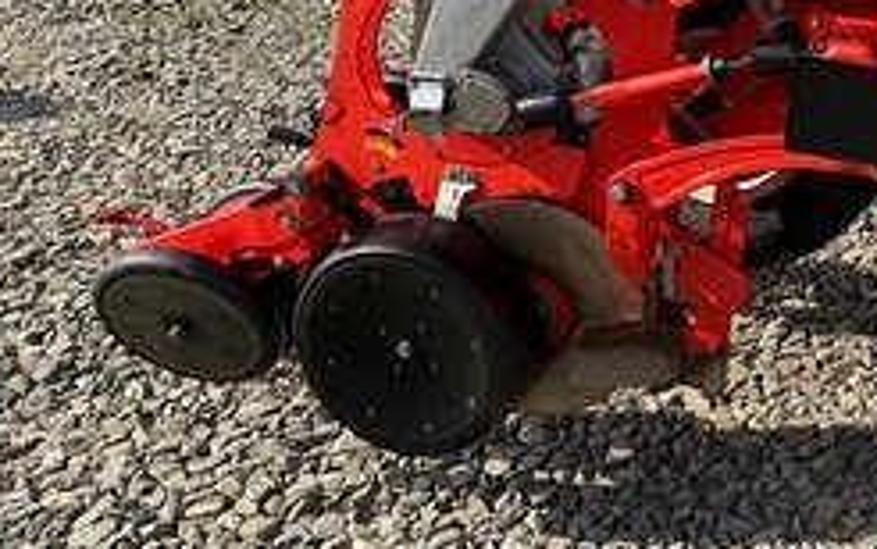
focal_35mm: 62
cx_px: 1027
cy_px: -61
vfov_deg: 20.0
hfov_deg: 28.9
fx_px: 1483
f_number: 1.78
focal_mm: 6.76
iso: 80
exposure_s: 1/2801
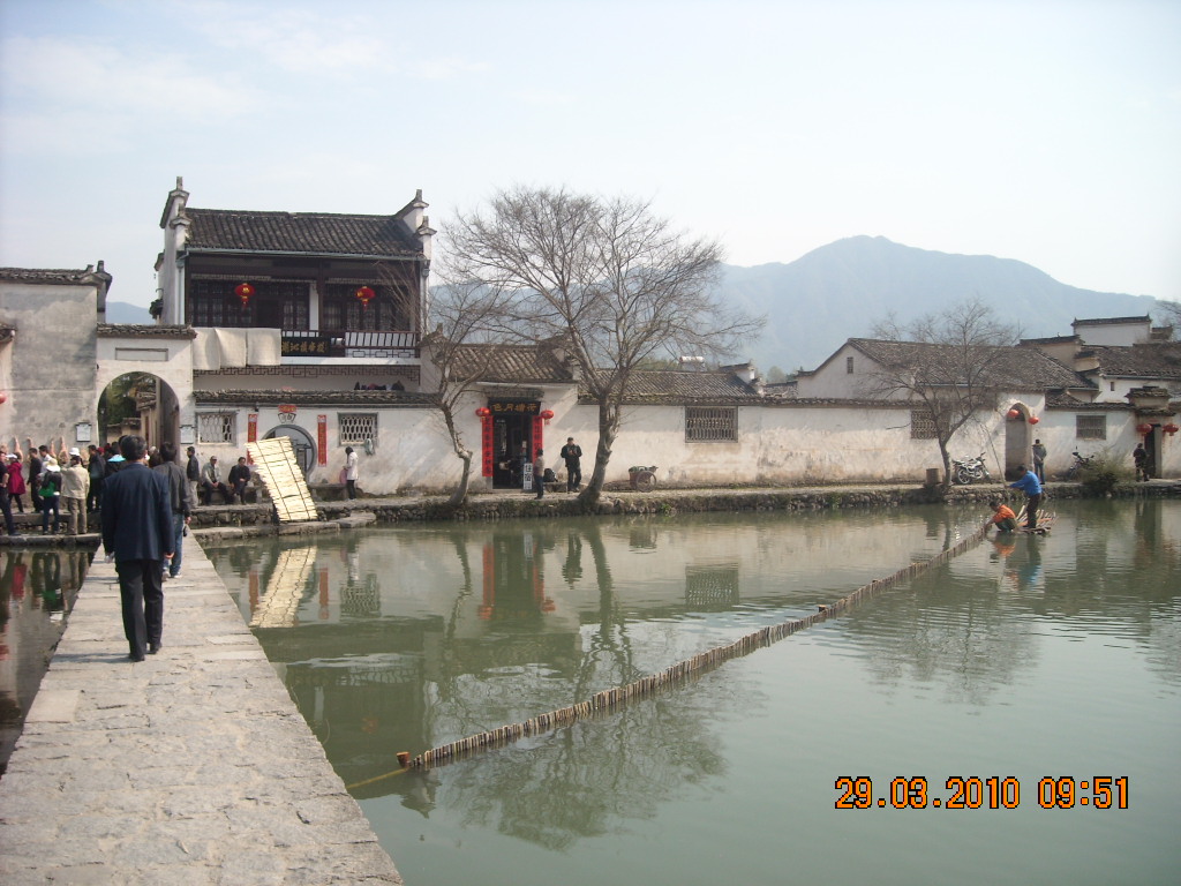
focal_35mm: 35
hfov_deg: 52.6
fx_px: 1194
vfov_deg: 40.7
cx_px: 590
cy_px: 443
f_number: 5.6
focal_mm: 5.7
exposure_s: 1/209
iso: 64
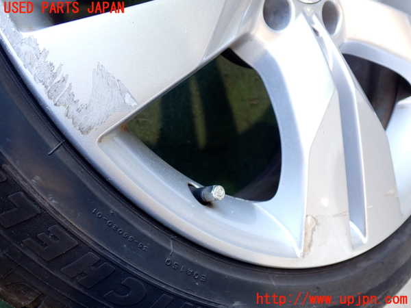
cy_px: 154
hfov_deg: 60.0
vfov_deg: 46.8
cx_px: 206
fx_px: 356
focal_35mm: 30
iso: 200
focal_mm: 5.4
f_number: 2.3
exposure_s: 1/40
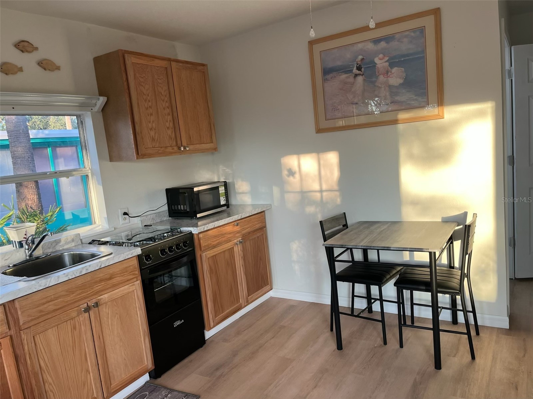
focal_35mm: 26
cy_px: 200
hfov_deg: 67.3
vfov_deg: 53.1
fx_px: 400
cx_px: 266
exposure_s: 1/120
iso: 50
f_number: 1.6
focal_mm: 5.1
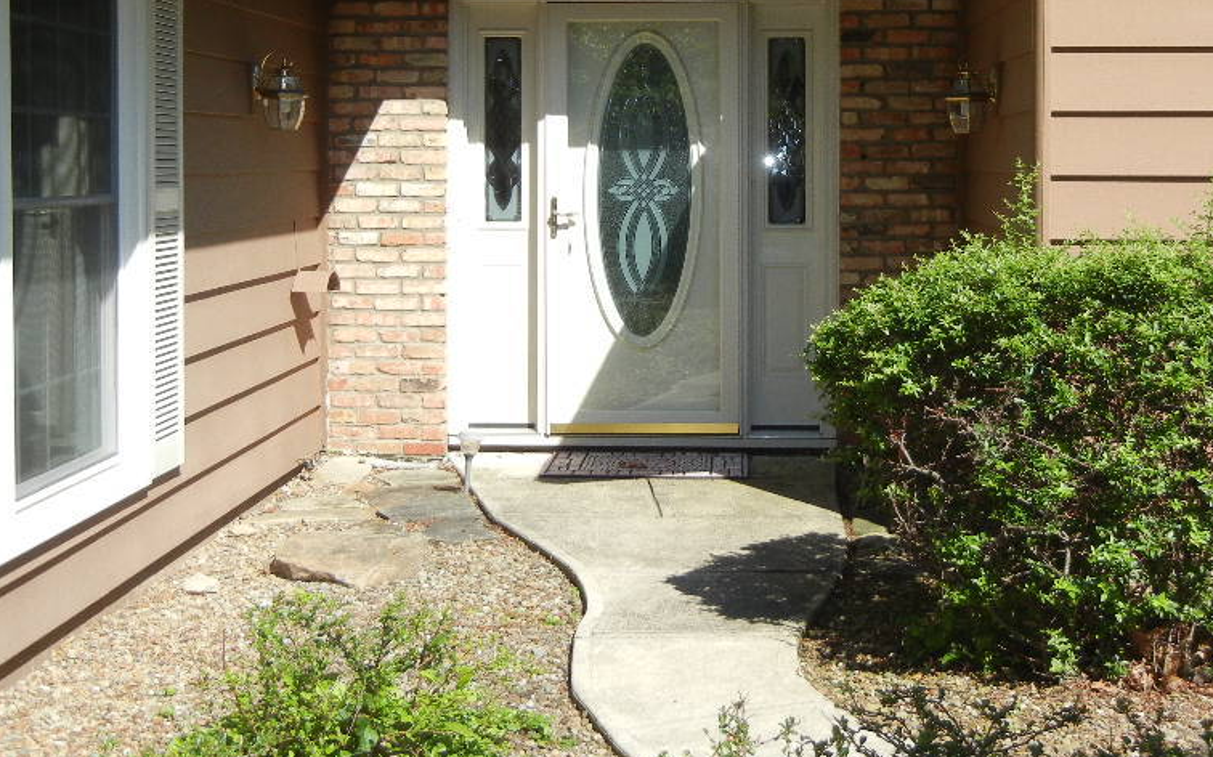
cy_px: 189
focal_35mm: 56
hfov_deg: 36.2
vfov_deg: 22.9
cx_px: 688
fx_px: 1851
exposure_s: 1/320
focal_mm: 7.1
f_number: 7.4
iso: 230
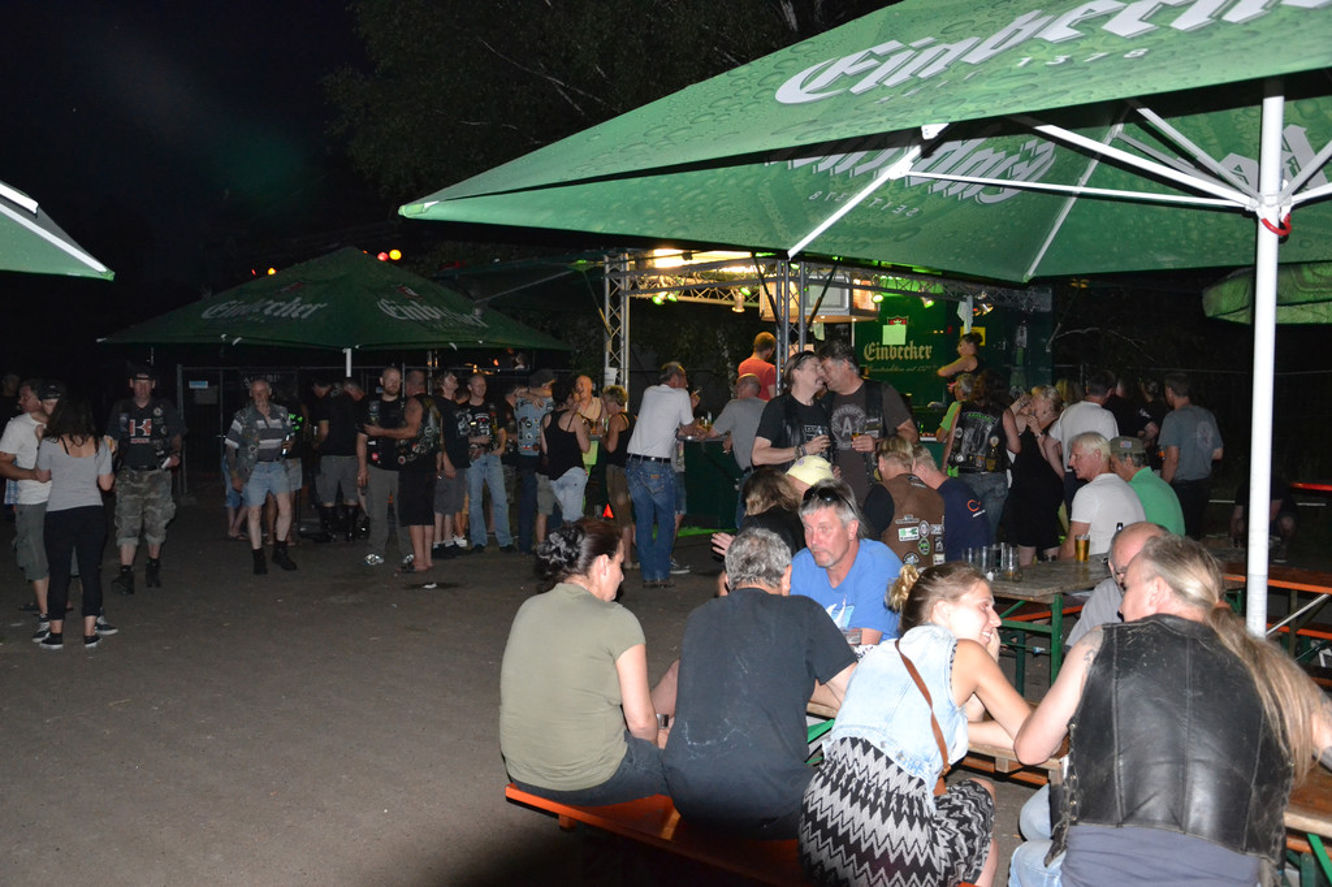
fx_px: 1331
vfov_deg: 36.8
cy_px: 444
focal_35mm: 36
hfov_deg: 53.1
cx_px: 666
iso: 3200
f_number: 3.8
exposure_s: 1/60
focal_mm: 24
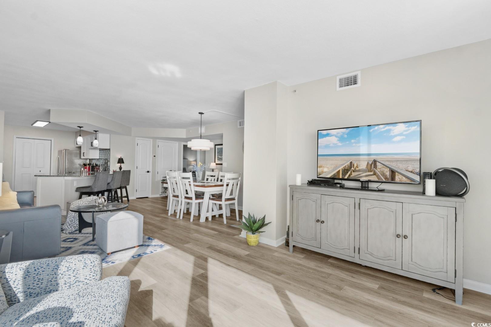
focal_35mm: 16
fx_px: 218
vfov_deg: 73.7
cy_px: 164
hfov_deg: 96.7
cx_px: 246
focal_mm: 11
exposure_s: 1/200
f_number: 7.1
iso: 100
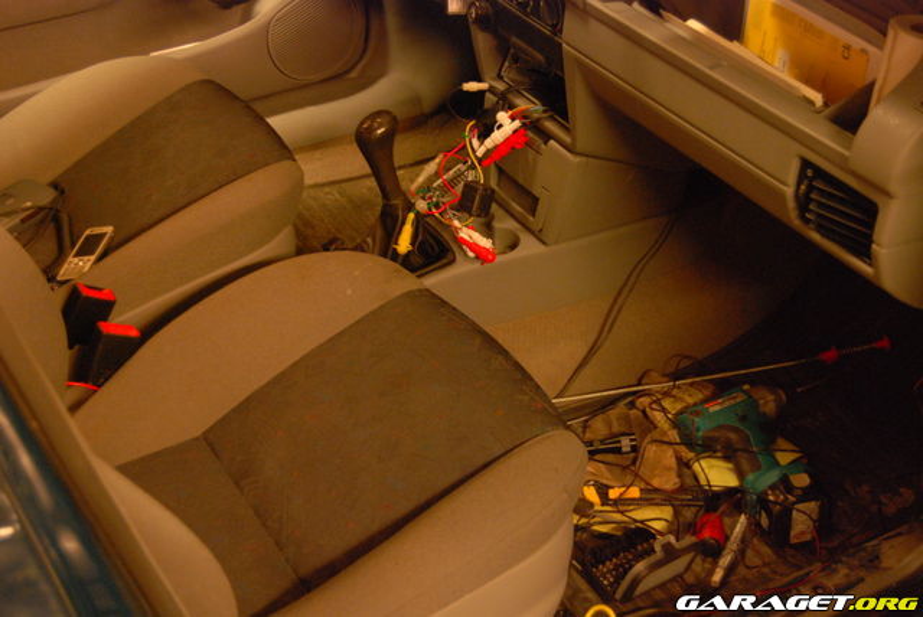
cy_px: 308
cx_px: 462
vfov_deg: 23.8
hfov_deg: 35.0
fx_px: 1463
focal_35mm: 57
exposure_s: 1/8
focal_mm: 38
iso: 1250
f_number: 4.8
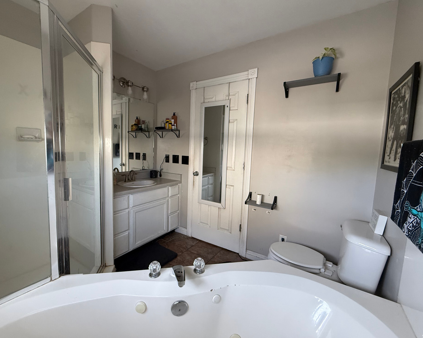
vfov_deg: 84.0
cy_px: 166
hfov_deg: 96.7
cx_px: 197
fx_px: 188
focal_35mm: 15
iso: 320
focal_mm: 2.22
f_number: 2.2
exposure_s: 1/99
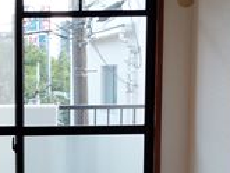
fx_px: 585
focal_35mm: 88
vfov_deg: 16.6
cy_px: 148
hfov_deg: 21.3
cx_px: -10
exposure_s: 1/50
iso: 51
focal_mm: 4.25
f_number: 1.8
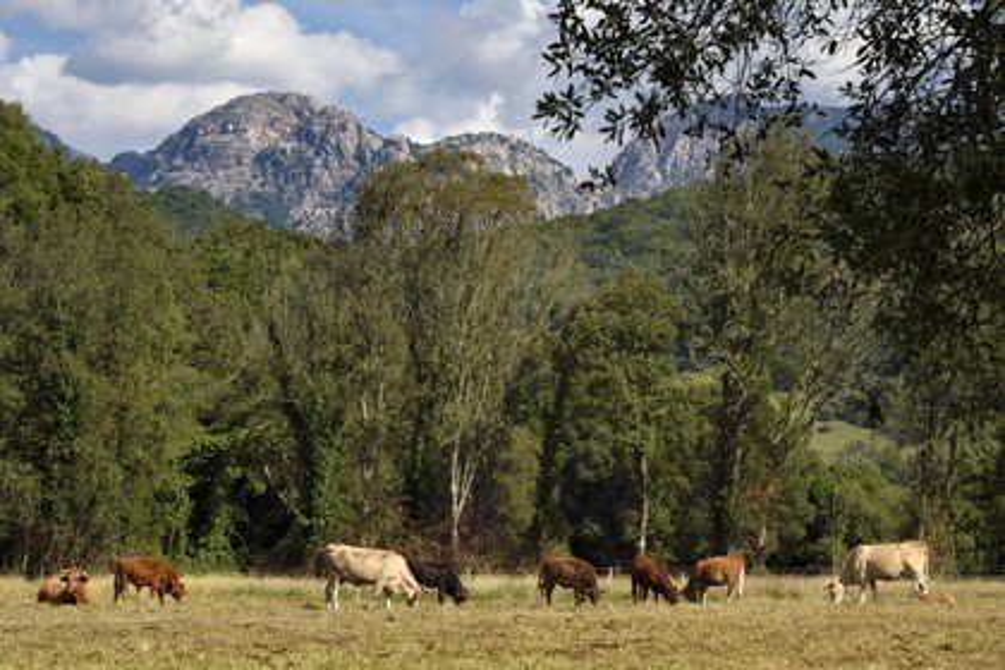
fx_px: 4466
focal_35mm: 160
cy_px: 335
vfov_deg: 8.6
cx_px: 502
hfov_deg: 12.8
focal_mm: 160
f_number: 16
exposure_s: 1/160
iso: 200
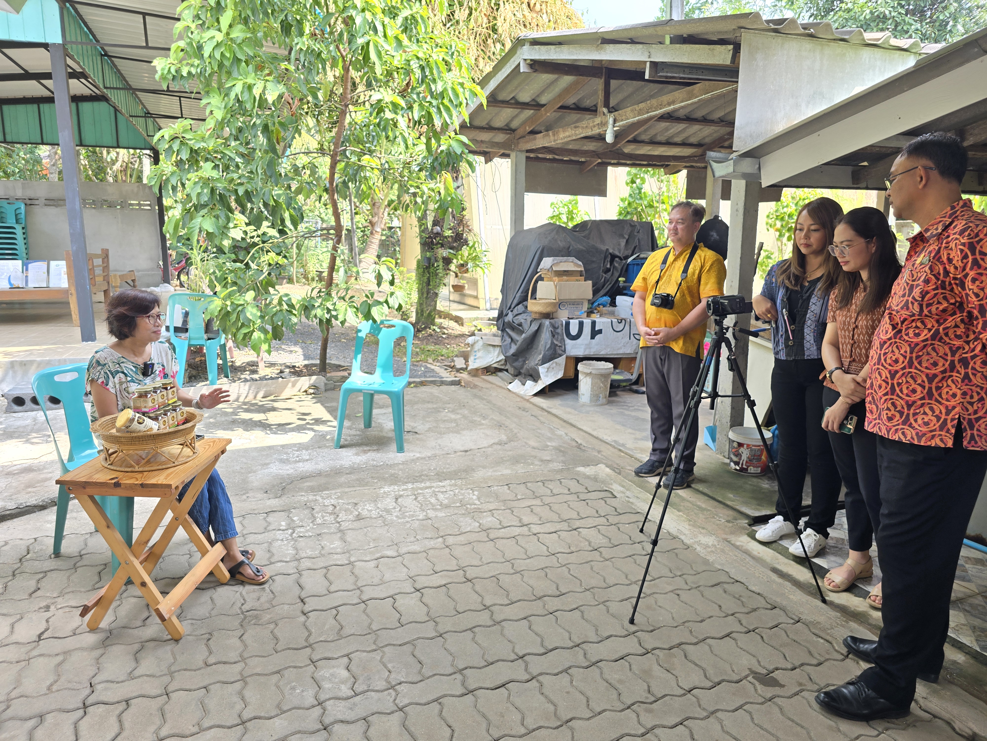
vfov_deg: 58.9
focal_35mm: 23
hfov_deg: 73.9
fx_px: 656
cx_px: 494
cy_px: 370
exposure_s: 1/180
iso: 40
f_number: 1.7
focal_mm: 6.3
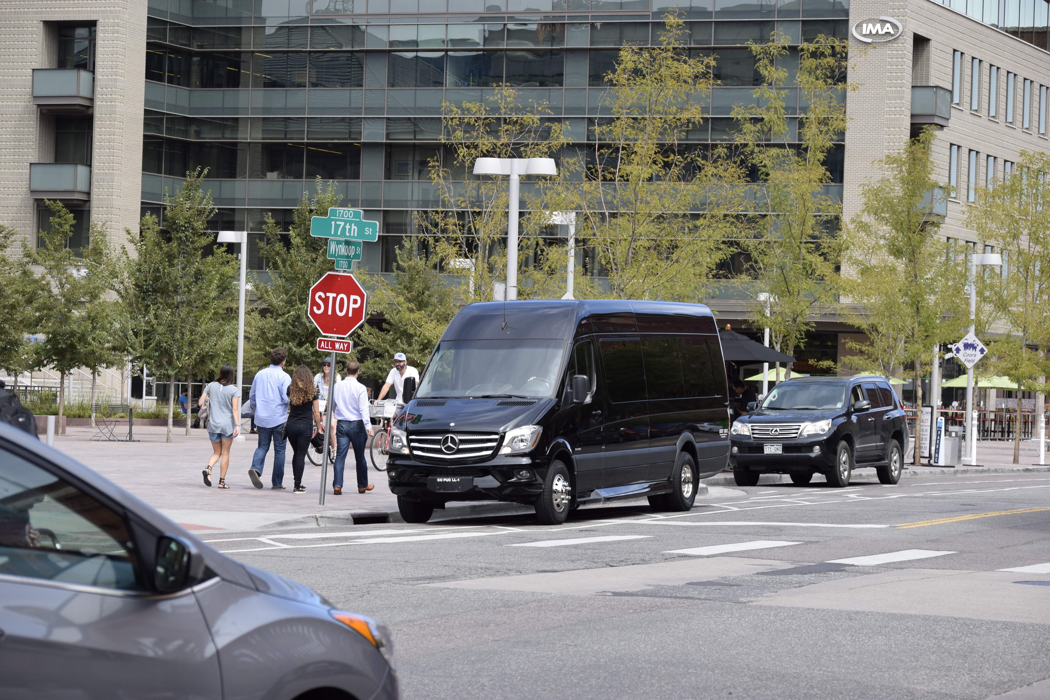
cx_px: 525
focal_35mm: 108
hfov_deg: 18.9
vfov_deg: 12.7
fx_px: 3150
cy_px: 350
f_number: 5.6
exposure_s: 1/500
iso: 250
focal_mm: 72
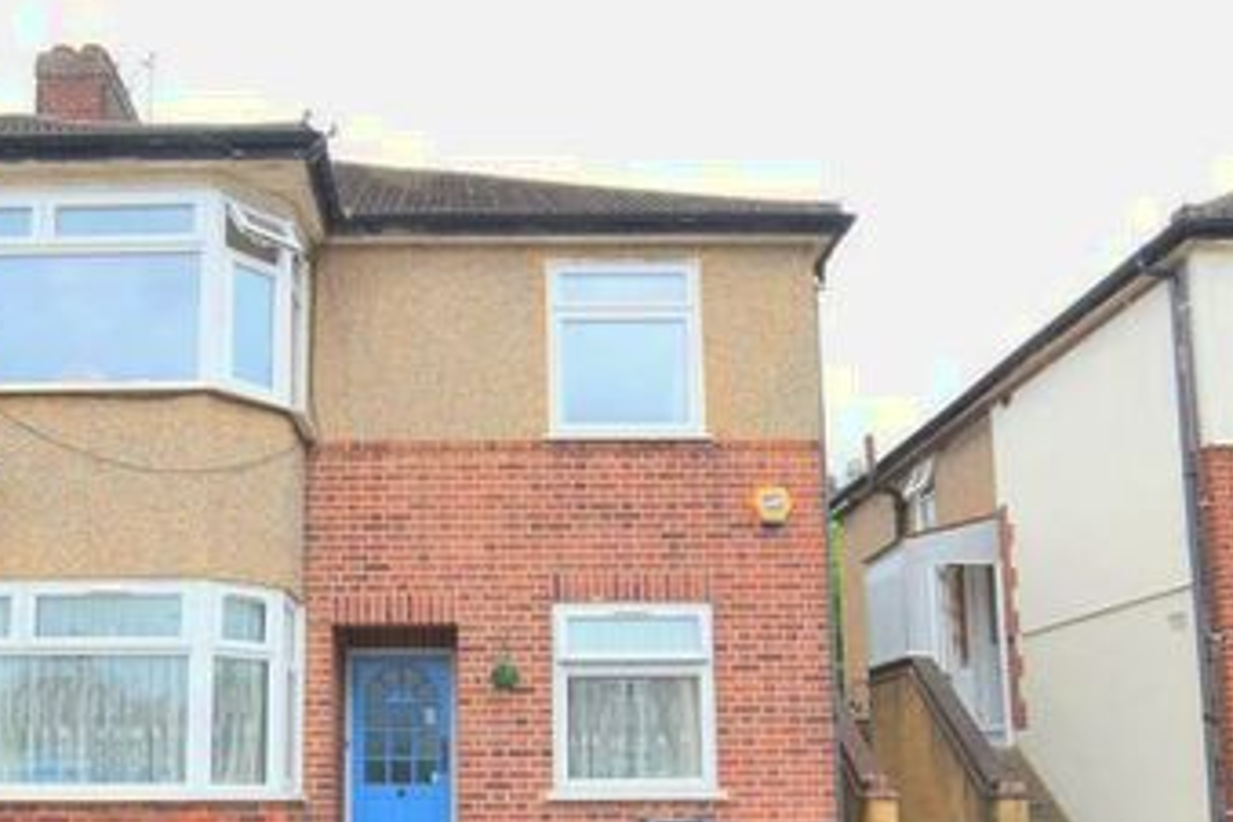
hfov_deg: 59.5
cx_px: 462
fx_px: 1062
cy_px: 660
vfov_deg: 40.5
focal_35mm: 31
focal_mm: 10
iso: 200
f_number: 6.3
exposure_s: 1/250
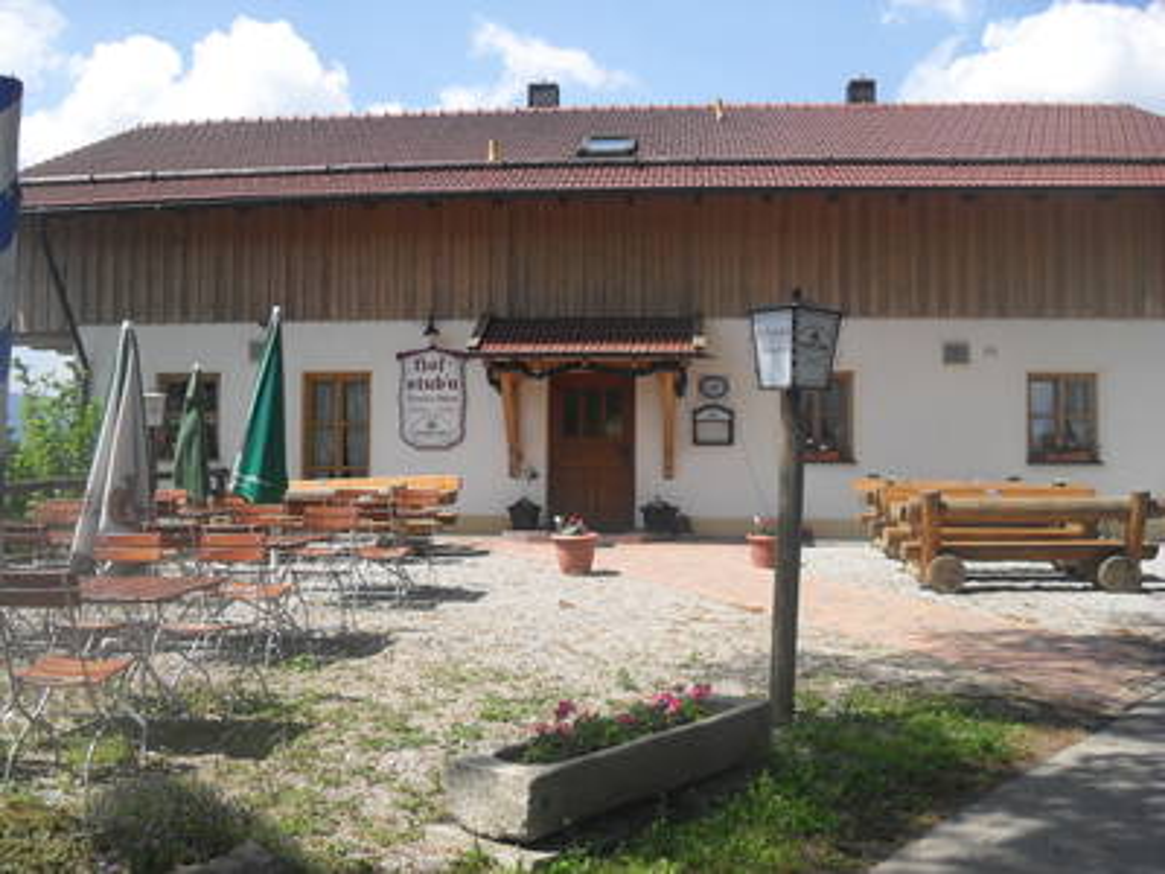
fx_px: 1178
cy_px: 437
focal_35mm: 35
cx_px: 582
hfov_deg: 52.6
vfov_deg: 40.7
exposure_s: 1/125
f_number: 8.9
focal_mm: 6.2
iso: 100
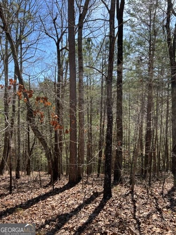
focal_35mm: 26
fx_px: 176
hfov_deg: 53.0
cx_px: 88
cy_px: 118
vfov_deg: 67.3
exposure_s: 1/1511
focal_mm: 5.7
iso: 50
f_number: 1.5
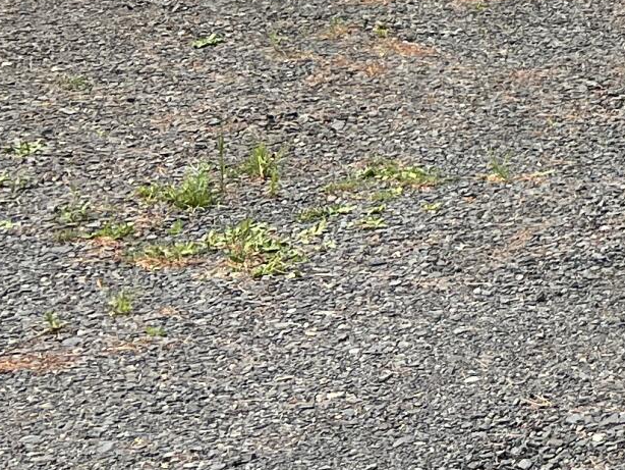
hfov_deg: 13.1
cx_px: 1319
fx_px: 2294
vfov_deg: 10.6
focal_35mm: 127
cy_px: -516
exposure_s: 1/3831
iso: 50
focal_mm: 5.7
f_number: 1.5
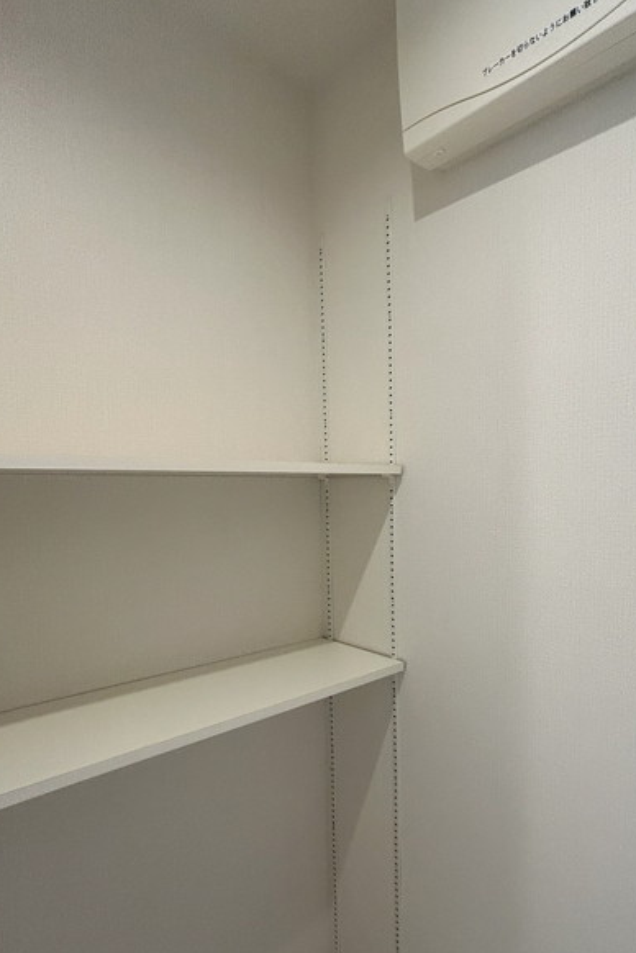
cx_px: 416
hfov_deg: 60.7
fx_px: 530
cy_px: 524
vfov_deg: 83.7
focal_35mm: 20
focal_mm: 1.54
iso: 250
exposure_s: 1/100
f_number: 2.4
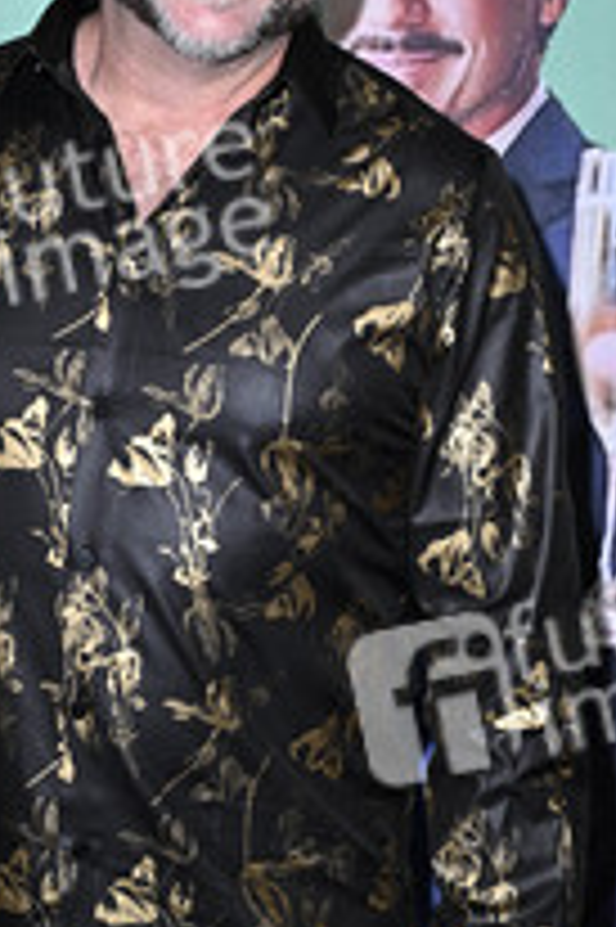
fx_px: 2391
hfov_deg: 14.6
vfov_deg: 21.9
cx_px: 171
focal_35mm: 93
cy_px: 454
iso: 1600
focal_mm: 48
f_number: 5.6
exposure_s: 1/200
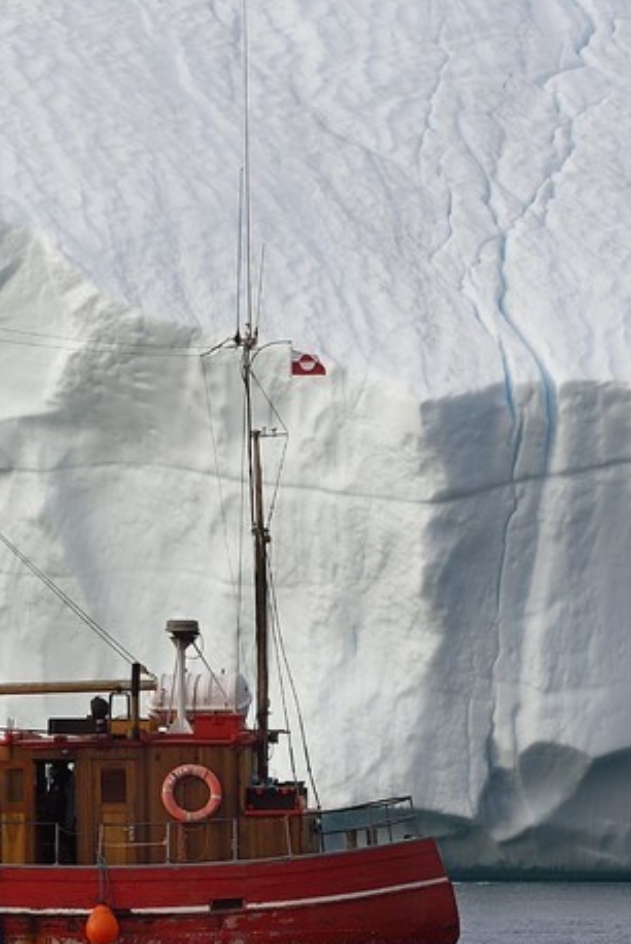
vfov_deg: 2.3
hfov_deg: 1.5
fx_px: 23809
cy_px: 49
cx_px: -918
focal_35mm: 907
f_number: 9
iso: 200
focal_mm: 260
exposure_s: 1/400
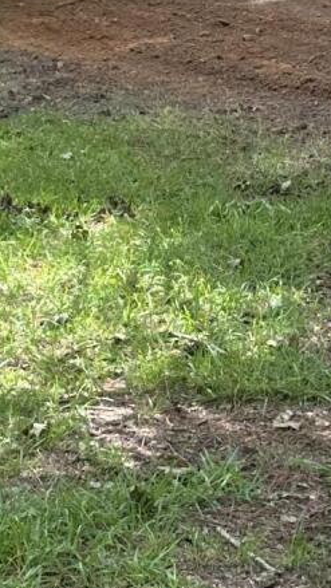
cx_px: -111
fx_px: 1856
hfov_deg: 10.0
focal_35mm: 119
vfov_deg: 17.9
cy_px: 169
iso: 80
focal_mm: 6.86
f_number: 1.78
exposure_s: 1/850
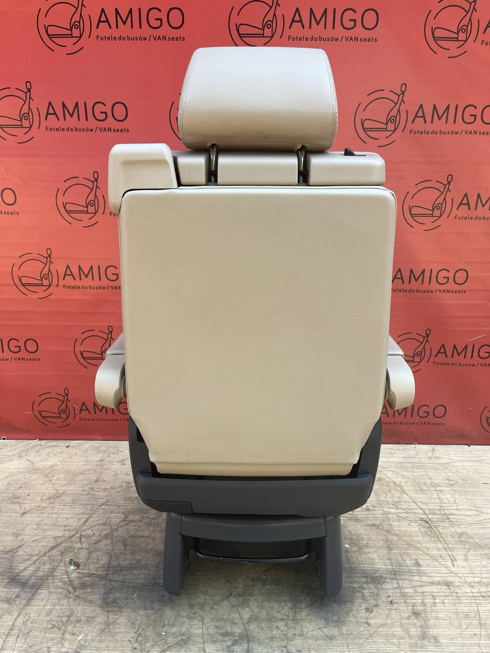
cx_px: 245
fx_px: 491
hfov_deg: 53.1
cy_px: 326
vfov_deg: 67.3
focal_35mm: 26
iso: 50
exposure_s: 1/326
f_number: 1.6
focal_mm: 5.1
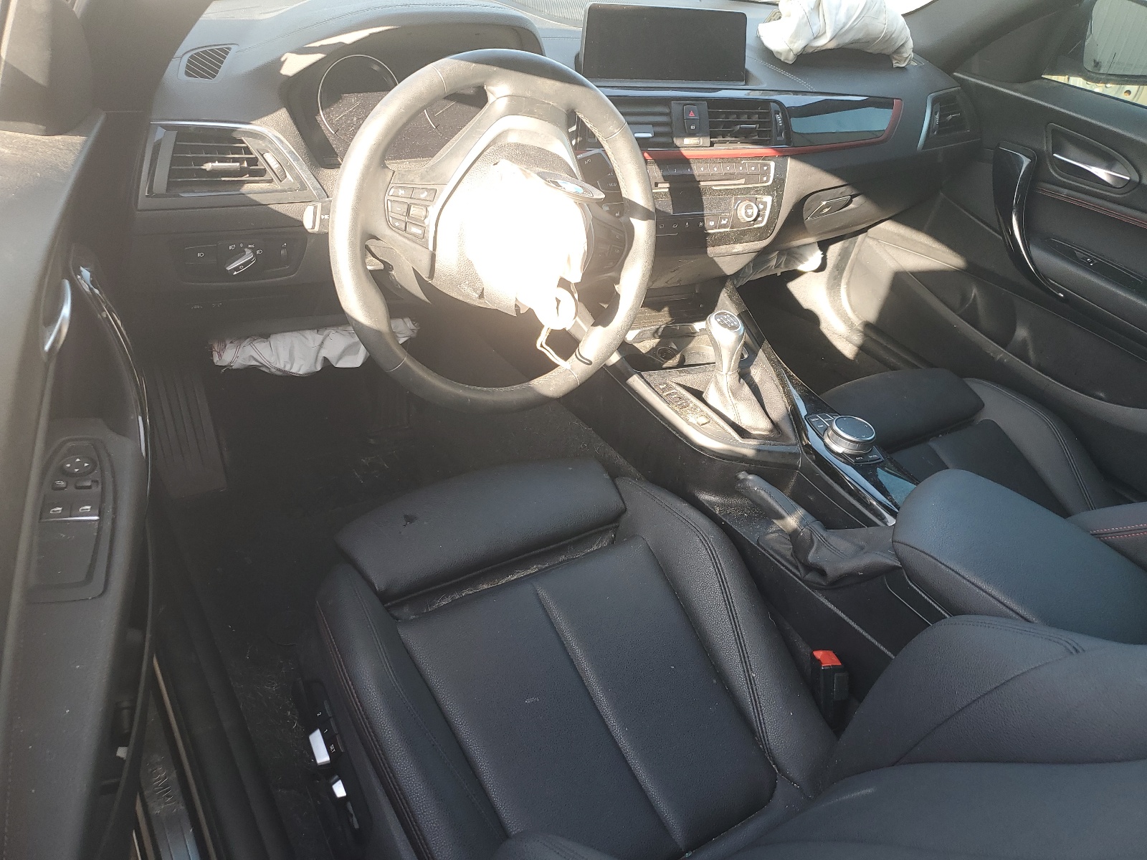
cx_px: 574
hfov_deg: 67.3
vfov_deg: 53.1
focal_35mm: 26
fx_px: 862
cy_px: 430
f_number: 1.5
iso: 50
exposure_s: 1/141
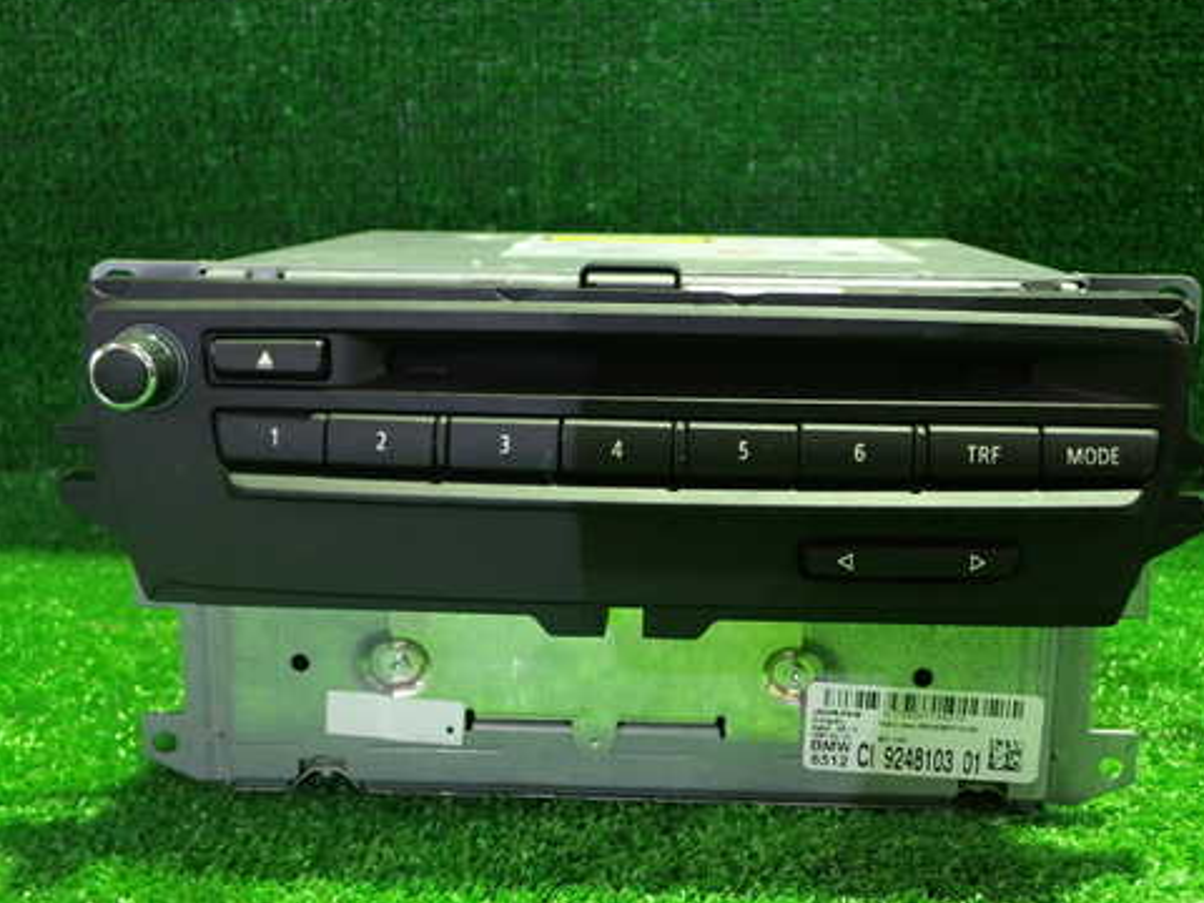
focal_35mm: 40
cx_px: 627
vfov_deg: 36.0
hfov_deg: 46.8
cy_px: 446
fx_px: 1391
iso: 800
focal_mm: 5.79
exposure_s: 1/13
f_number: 2.4
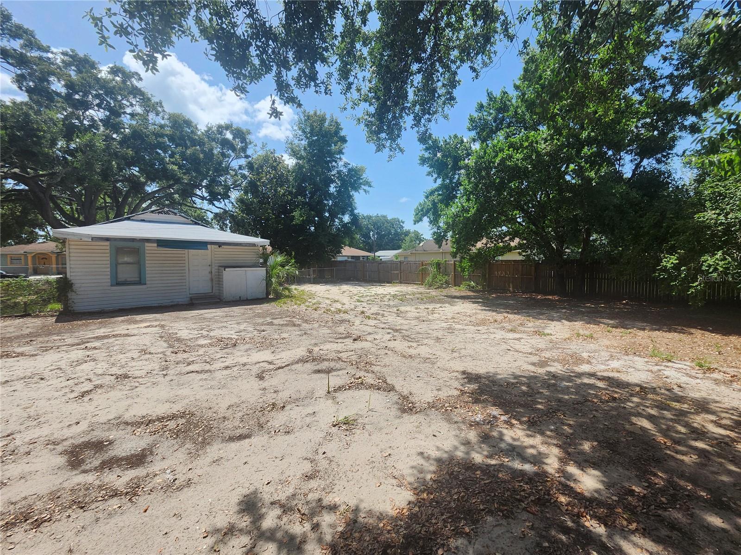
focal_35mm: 13
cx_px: 370
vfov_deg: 89.9
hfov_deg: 106.2
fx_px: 278
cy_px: 278
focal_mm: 1.74
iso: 40
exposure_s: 1/1176
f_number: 2.2
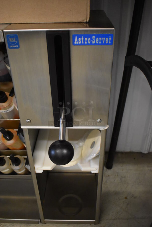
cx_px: 76
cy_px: 114
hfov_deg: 40.0
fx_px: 209
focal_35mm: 33
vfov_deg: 57.2
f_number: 3.8
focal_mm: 22
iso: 4500
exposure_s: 1/125
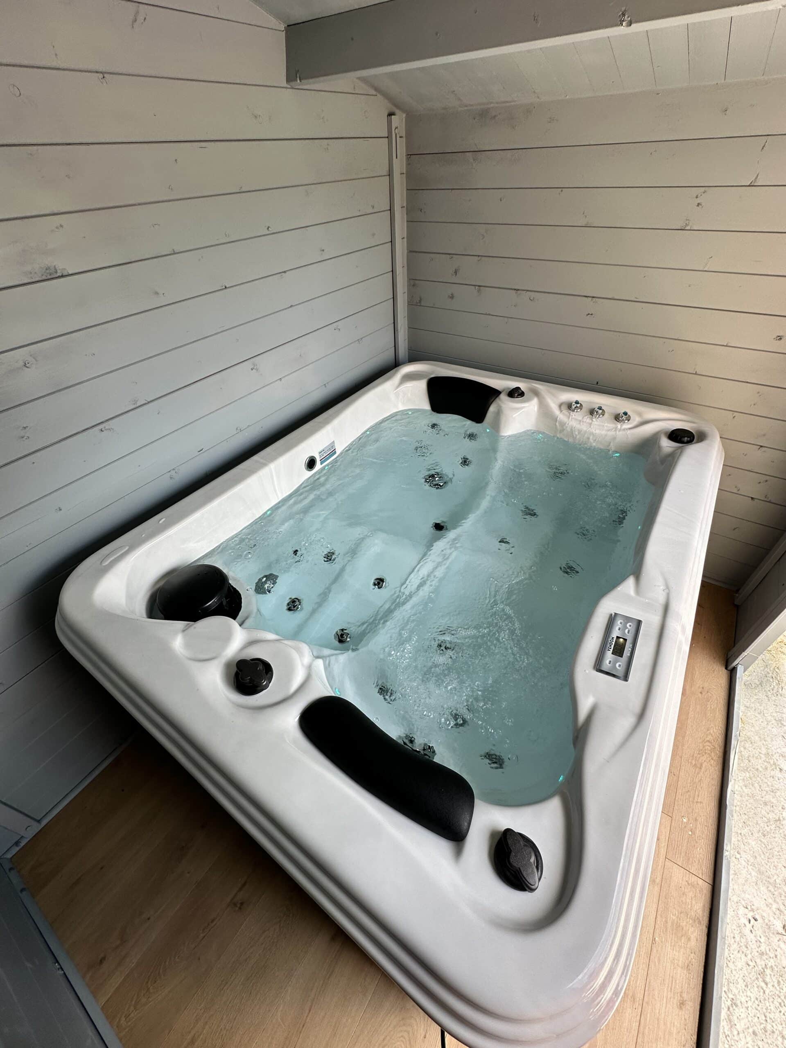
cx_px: 393
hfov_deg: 85.7
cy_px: 524
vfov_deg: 102.1
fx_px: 424
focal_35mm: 14
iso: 50
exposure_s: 1/101
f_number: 2.2
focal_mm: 2.22
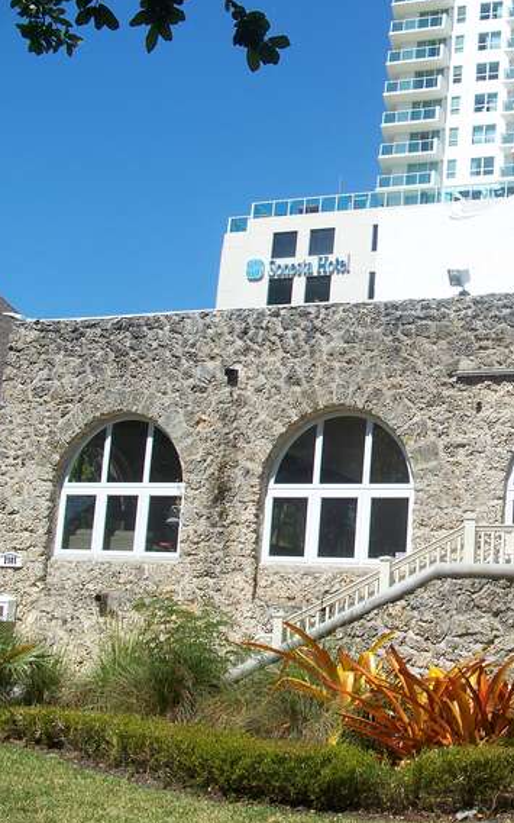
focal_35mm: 53
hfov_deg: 23.3
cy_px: 413
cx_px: 521
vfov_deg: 38.2
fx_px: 1188
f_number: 4
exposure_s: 1/500
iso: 64
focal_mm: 7.8
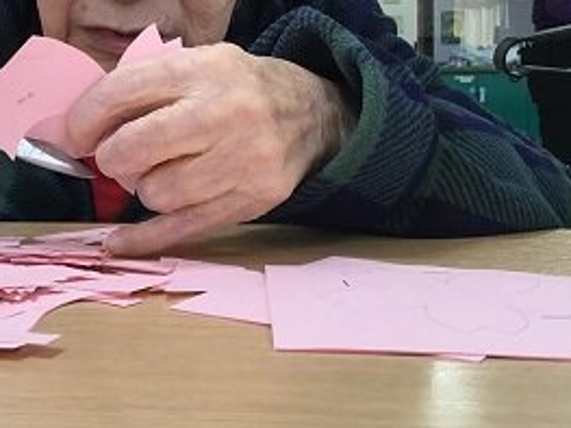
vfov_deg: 24.4
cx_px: 137
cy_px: 90
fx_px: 973
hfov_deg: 32.1
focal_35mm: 59
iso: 32
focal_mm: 3.3
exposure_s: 1/40
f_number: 2.4
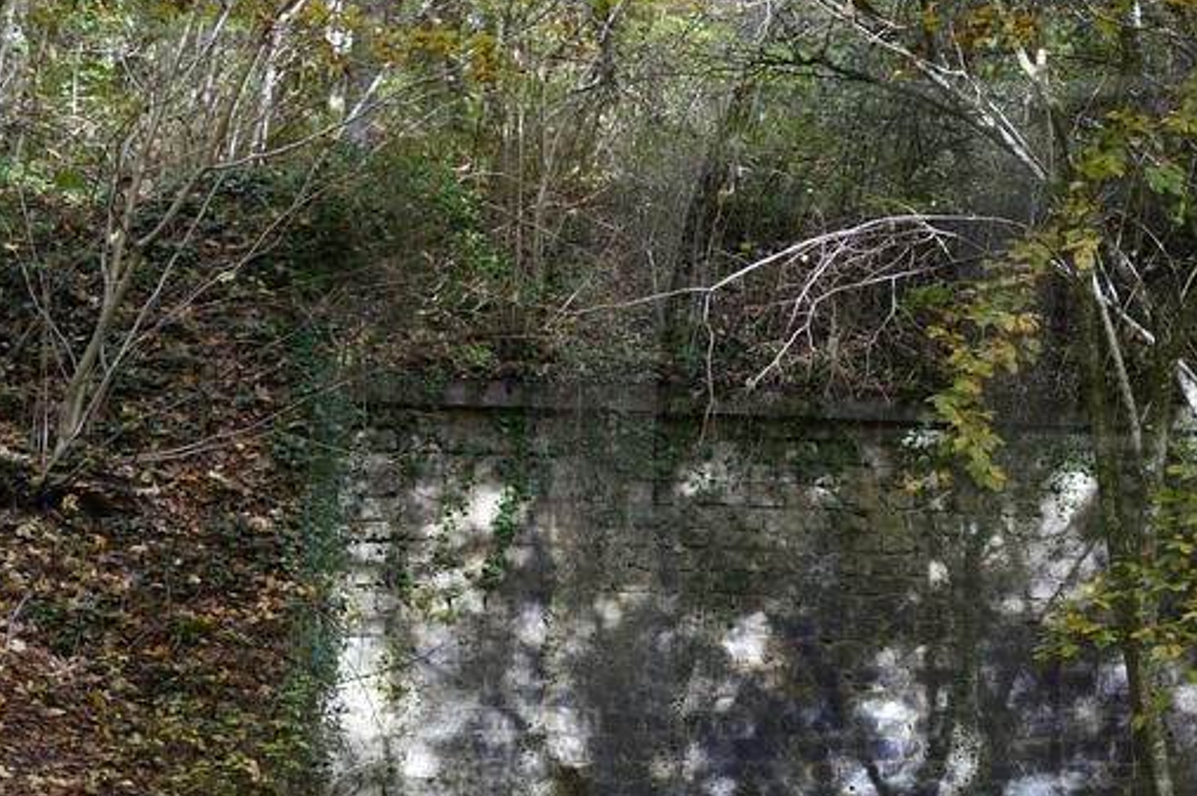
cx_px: 1520
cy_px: 468
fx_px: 3986
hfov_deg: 16.2
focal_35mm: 120
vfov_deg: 11.4
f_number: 8
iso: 400
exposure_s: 1/40
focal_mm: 38
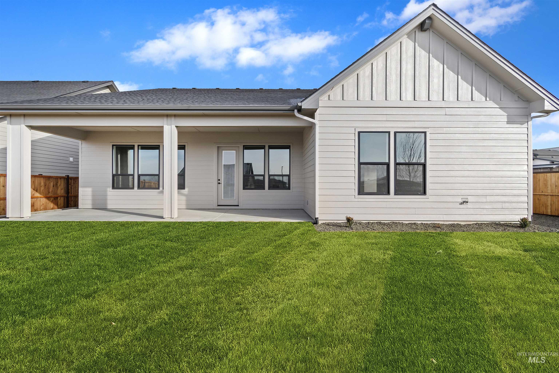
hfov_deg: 100.4
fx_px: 233
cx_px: 280
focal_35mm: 15
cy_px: 186
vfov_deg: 77.3
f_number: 11
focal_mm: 10
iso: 320
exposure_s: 1/100
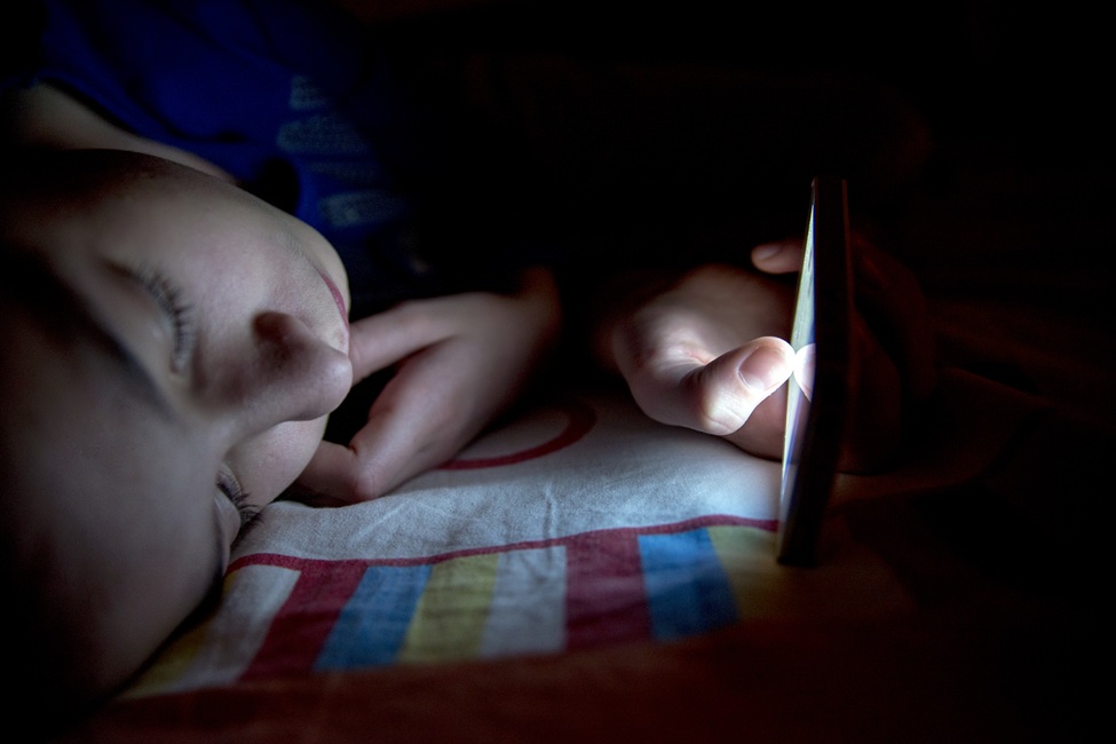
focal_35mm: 28
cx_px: 558
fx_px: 868
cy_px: 372
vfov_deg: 46.4
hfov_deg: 65.5
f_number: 2.8
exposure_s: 1/60
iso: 800
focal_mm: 28
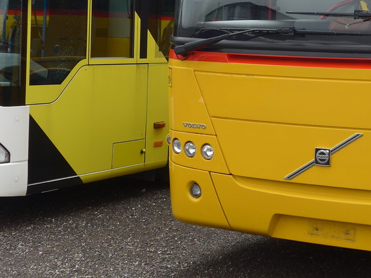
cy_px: 14
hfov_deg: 24.2
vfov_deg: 18.5
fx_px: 836
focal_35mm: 78
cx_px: 345
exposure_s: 1/640
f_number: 2.8
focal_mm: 7.5
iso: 80
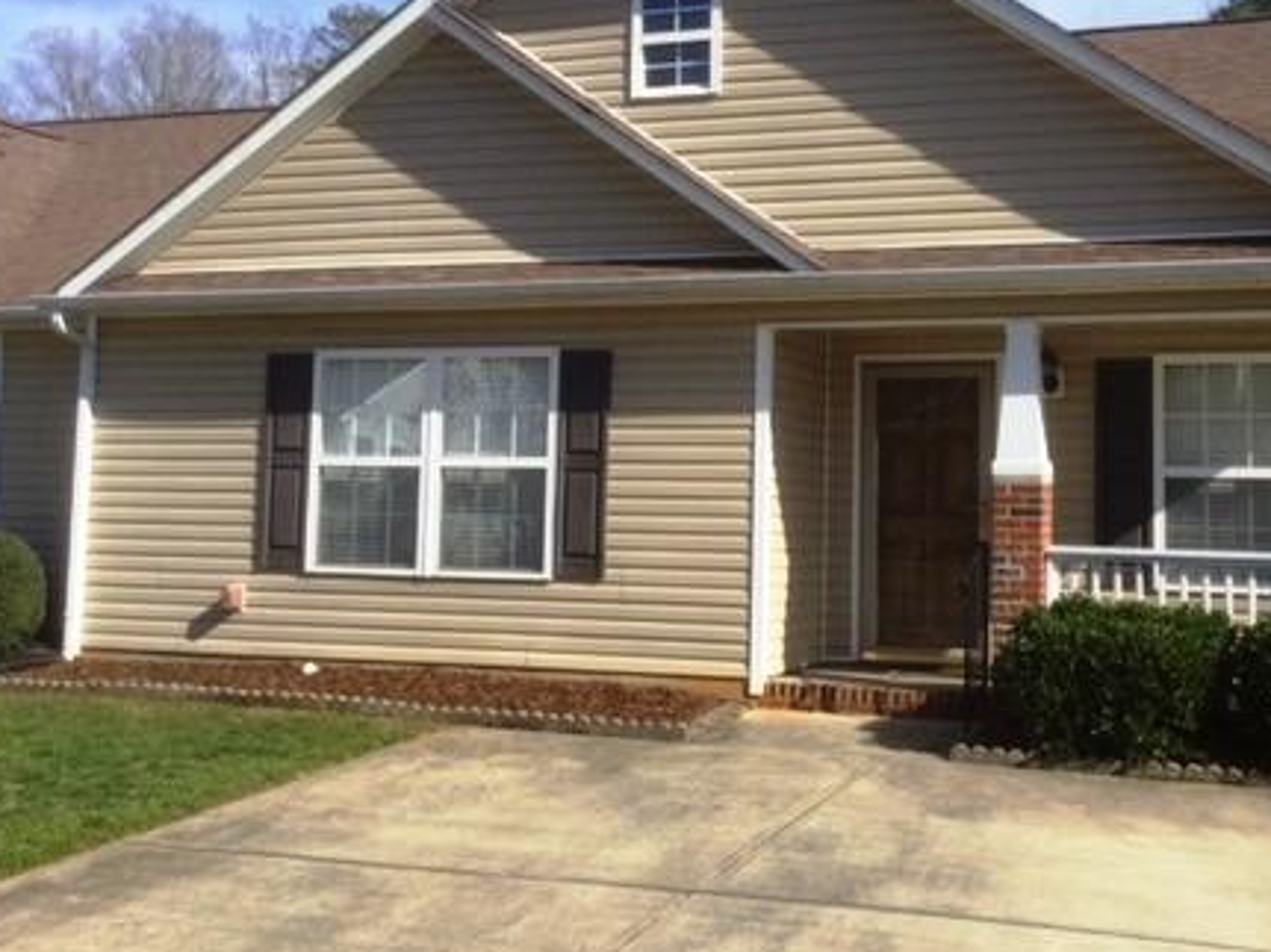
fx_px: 1689
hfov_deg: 40.9
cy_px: 380
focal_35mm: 46
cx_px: 808
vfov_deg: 31.4
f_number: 2.4
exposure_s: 1/1131
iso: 25
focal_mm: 3.3
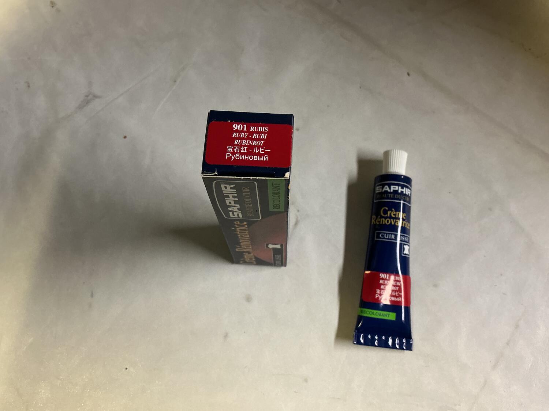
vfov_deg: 48.2
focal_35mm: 29
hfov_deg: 61.7
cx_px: 274
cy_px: 206
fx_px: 460
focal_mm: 3
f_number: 1.8
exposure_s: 1/50
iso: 125
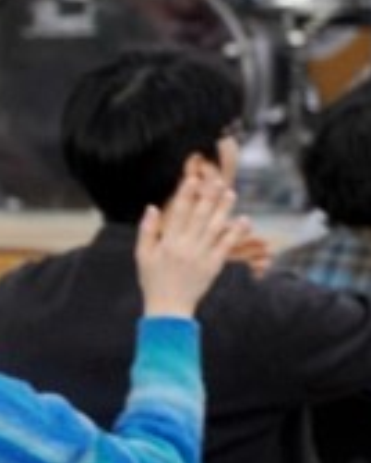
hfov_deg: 3.9
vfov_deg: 5.1
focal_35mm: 379
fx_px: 5192
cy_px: 191
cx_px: -839
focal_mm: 75
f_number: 4
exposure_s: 1/160
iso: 1000
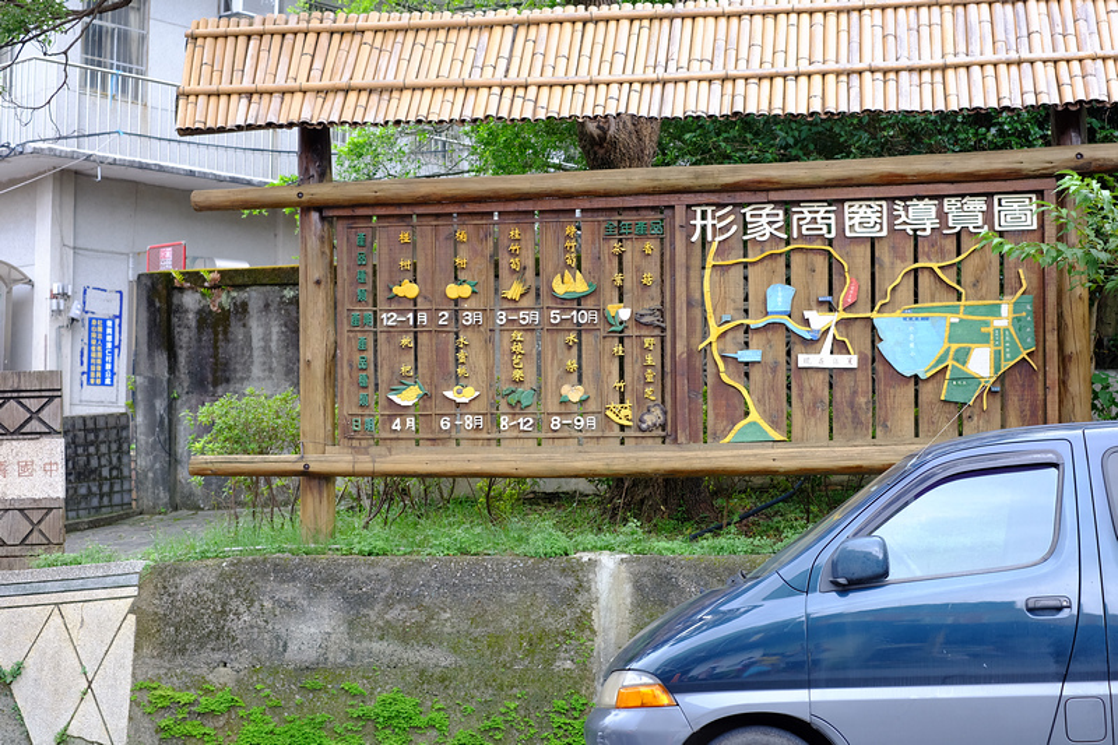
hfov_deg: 37.5
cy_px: 372
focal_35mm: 53
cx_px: 559
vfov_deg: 25.5
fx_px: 1645
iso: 400
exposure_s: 1/125
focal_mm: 35
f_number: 4
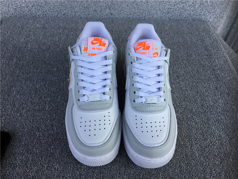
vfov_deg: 45.4
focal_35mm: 31
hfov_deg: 58.4
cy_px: 90
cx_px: 119
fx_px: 213
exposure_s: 1/292
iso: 25
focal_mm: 3.3
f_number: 2.4
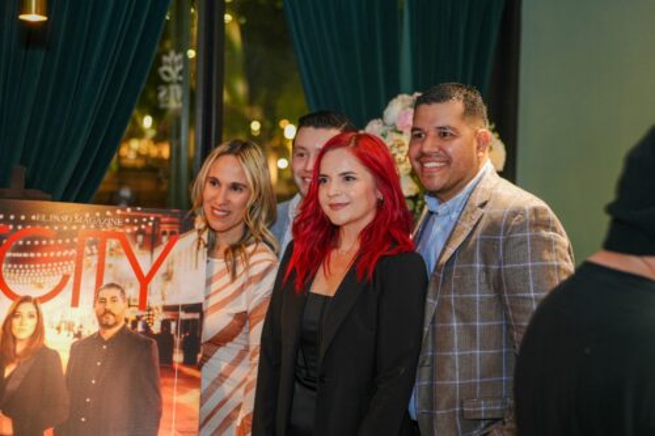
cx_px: 328
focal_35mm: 50
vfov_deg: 27.0
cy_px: 218
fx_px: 909
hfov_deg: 39.6
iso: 1600
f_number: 2.2
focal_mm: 50
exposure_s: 1/60
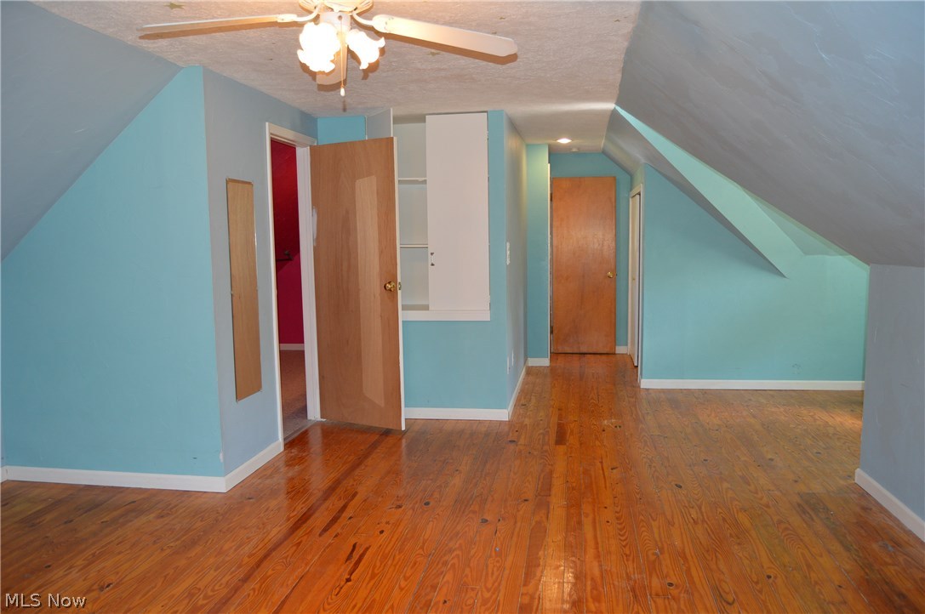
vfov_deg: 47.8
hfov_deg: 67.4
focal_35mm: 27
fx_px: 693
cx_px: 462
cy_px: 307
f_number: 4
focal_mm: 18
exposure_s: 1/60
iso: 400
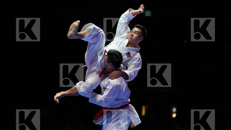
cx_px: 115
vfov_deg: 8.7
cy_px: 75
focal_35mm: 139
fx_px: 851
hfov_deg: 15.5
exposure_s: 1/500
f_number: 2.8
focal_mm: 132
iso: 2500
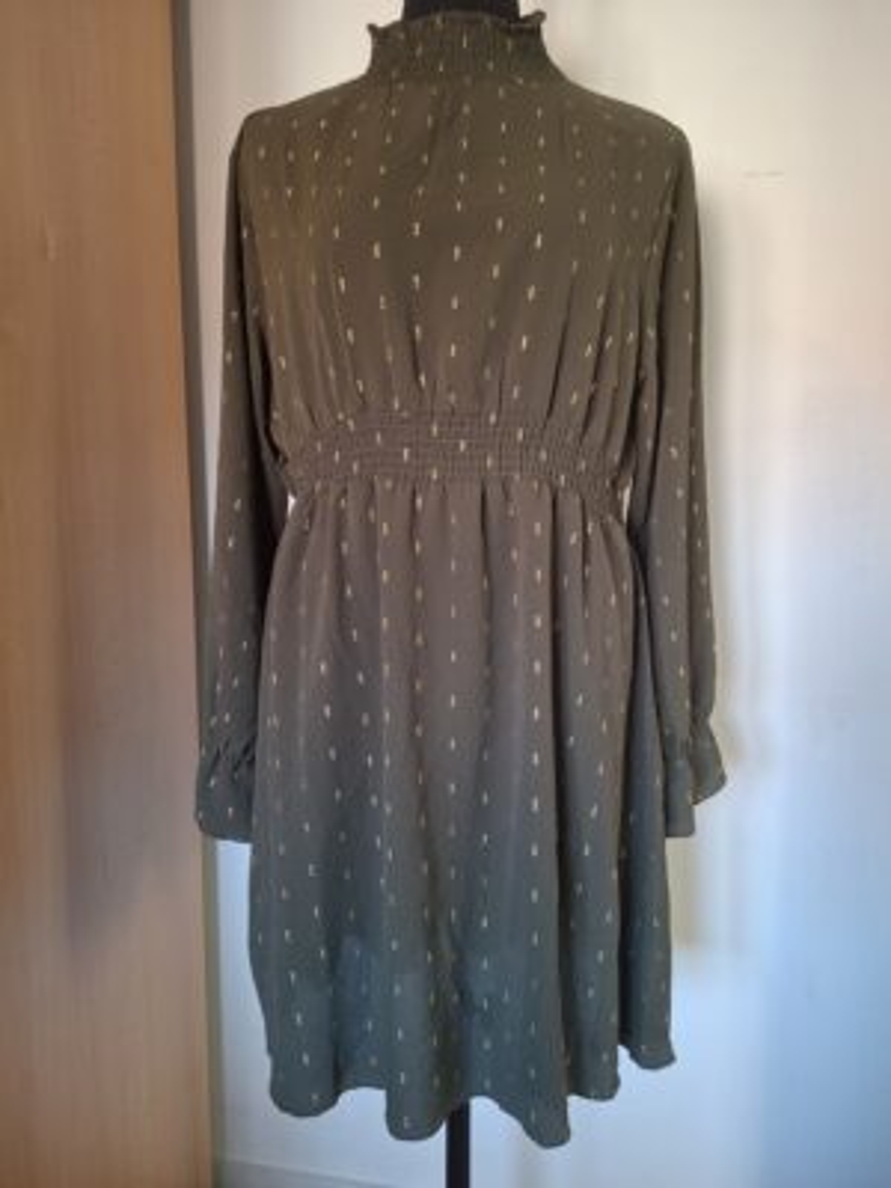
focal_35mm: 23
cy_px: 594
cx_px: 446
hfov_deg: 58.9
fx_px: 789
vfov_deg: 73.9
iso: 250
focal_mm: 5.54
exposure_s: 1/50
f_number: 1.8
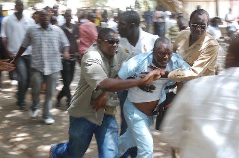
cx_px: 120
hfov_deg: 37.9
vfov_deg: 25.6
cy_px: 79
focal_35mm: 52
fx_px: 348
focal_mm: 35
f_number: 4.2
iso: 400
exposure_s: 1/60
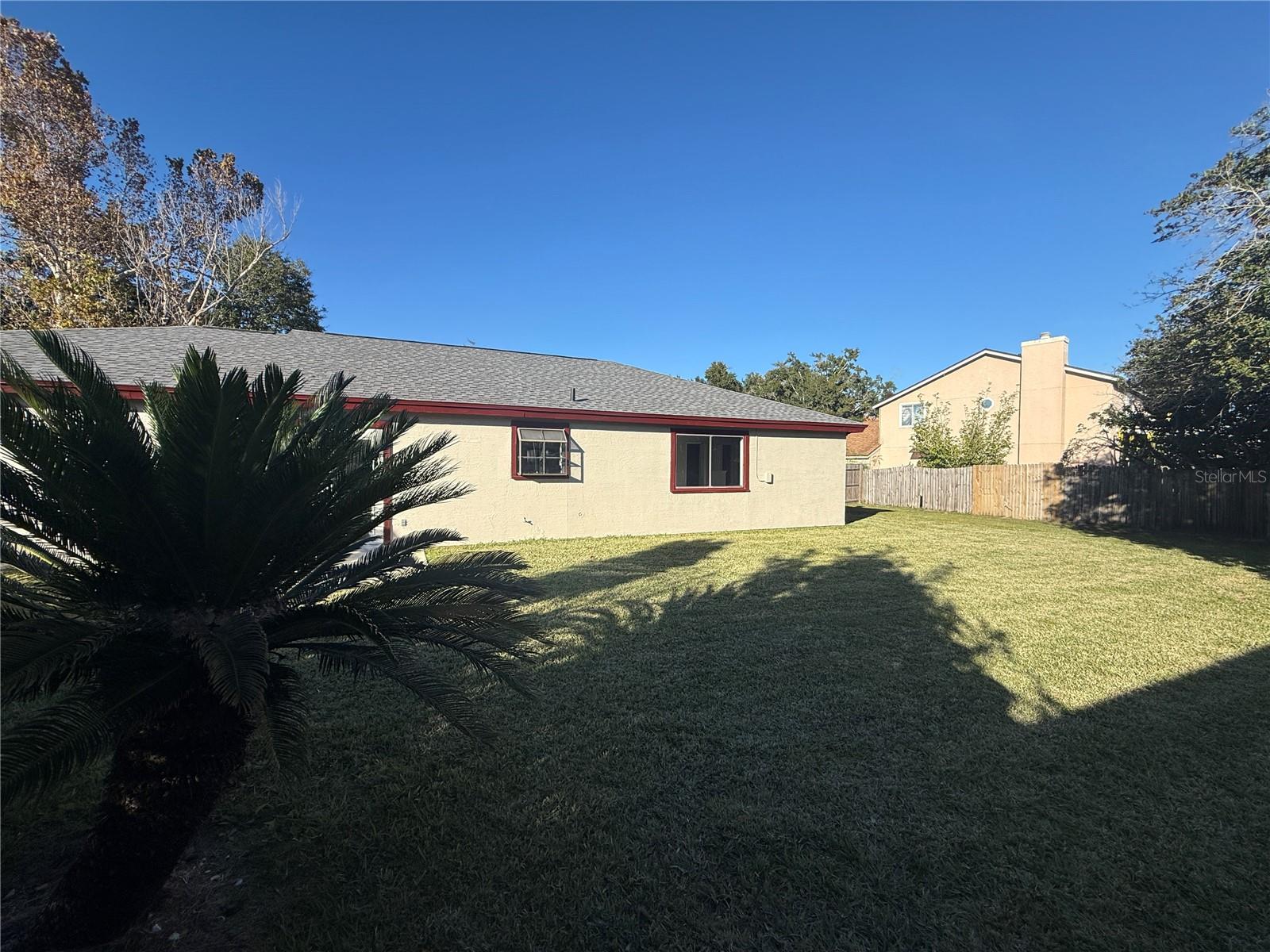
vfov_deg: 85.7
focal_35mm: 14
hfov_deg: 102.1
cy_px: 476
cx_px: 635
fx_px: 514
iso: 50
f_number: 2.2
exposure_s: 1/1745
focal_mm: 2.22
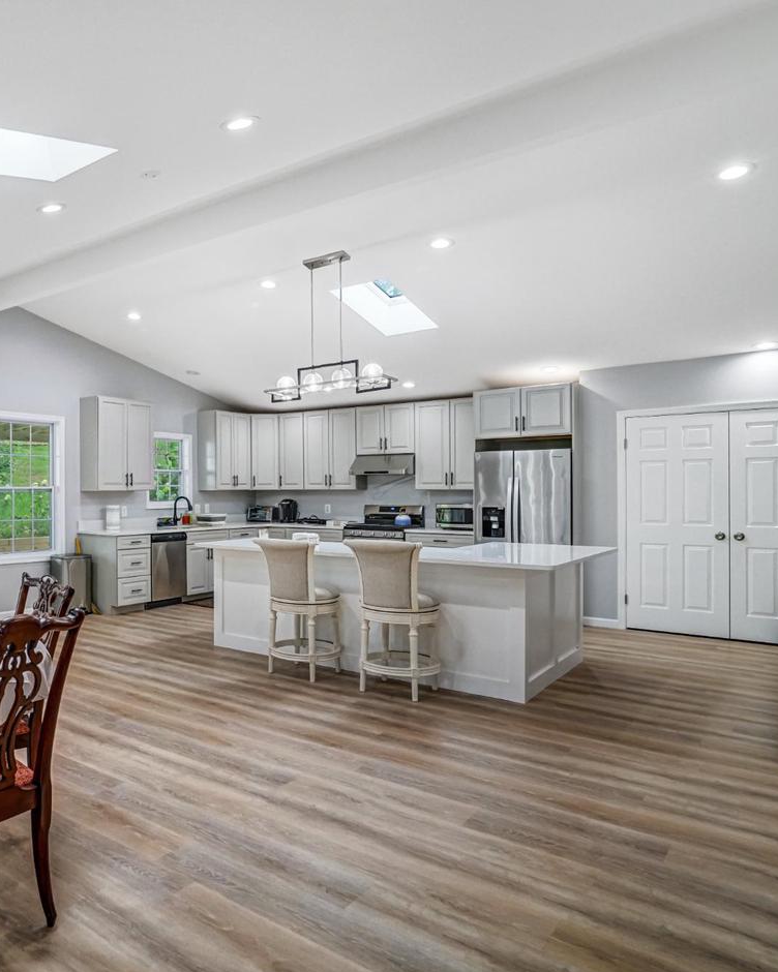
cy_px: 480
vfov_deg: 72.6
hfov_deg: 54.7
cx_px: 110
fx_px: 662
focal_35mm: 23
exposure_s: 1/100
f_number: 8
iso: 1250
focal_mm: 16
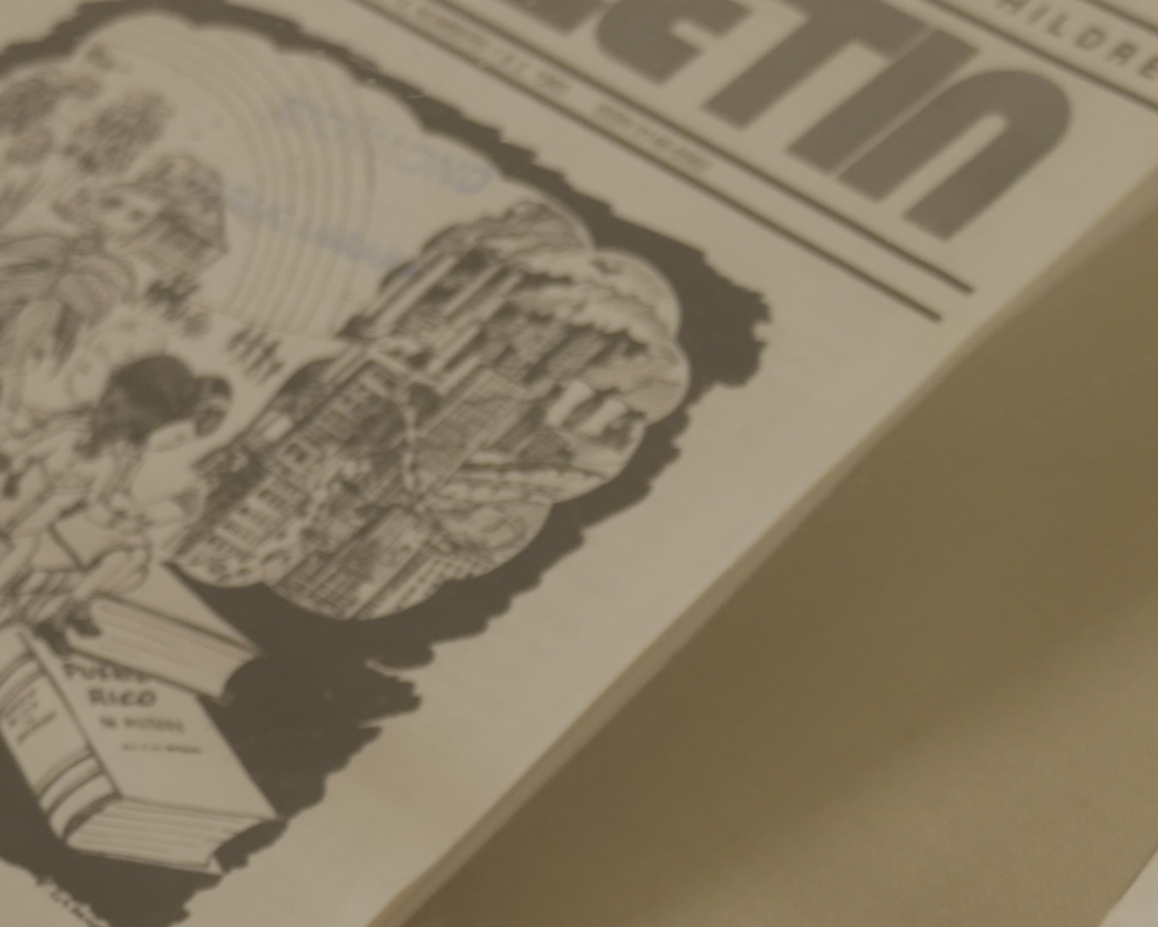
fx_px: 4867
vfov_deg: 10.9
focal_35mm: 142
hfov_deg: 13.4
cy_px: 362
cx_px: 1077
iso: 250
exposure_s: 1/10
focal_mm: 21
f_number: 2.8
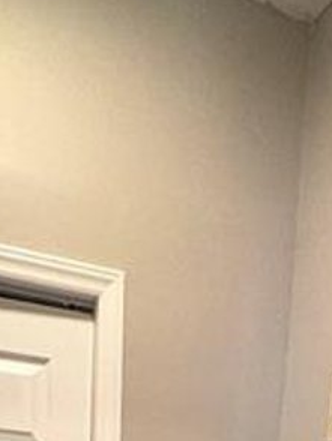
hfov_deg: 27.1
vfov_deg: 24.9
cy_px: 700
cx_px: 169
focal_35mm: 54
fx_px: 690
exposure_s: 1/40
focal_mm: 2.22
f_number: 2.2
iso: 640
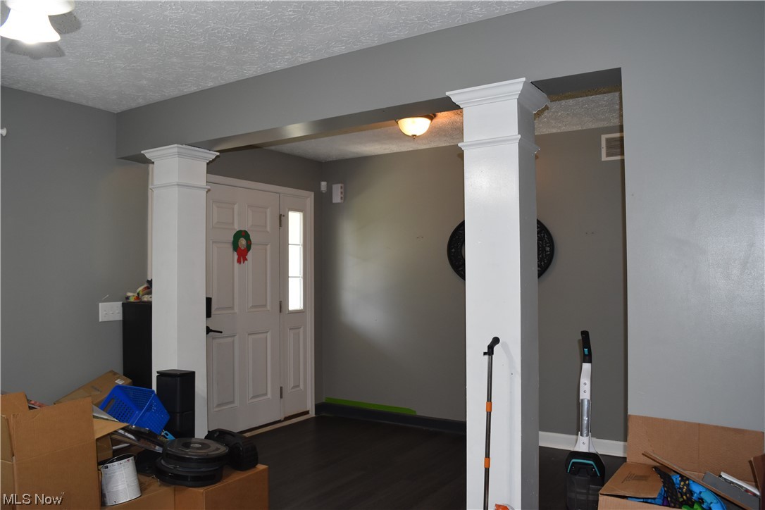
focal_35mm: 27
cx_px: 382
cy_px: 255
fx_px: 574
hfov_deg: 67.4
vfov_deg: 47.9
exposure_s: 1/100
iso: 800
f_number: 5
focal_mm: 18
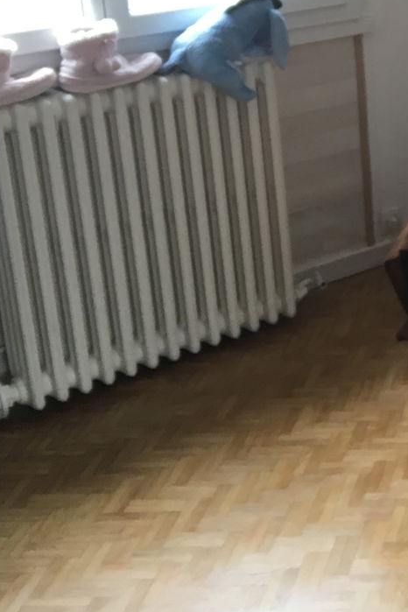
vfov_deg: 28.4
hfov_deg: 17.3
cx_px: 651
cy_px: 95
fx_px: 1173
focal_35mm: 69
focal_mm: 4.15
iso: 40
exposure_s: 1/33
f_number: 2.2
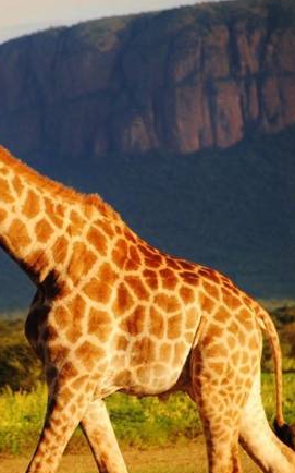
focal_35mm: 457
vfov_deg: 4.6
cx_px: 17
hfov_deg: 2.9
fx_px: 5880
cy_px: 239
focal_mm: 185
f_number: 6
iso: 220
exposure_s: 1/500
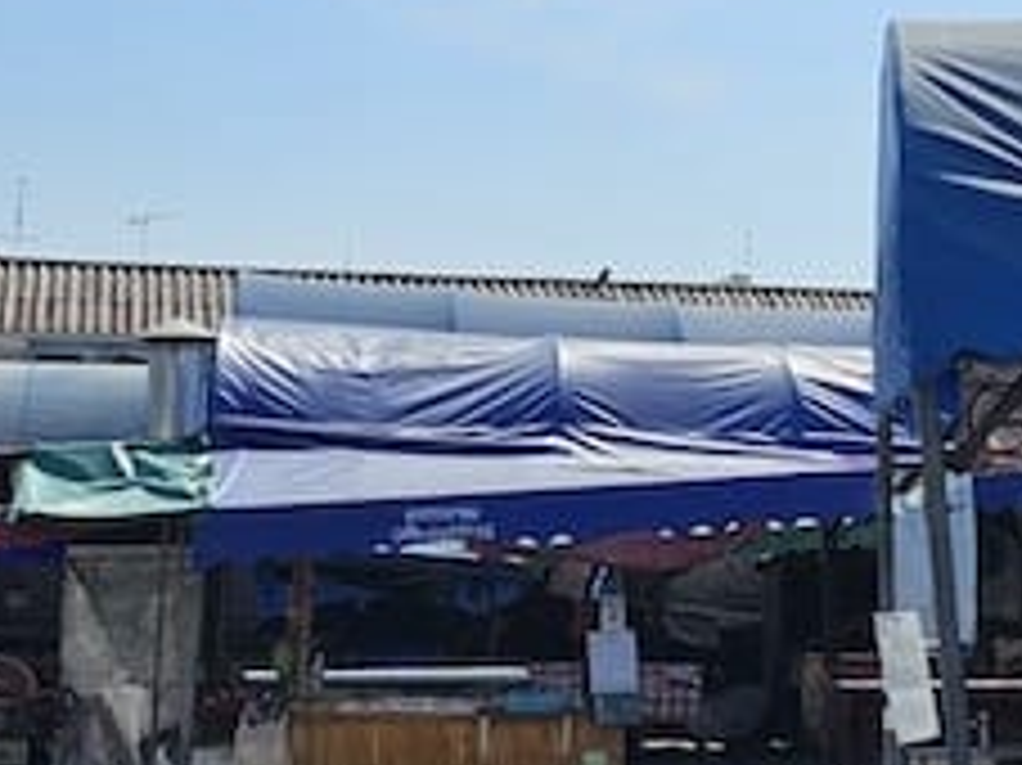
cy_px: 279
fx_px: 2390
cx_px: 833
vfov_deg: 18.2
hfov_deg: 23.7
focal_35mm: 81
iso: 10
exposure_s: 1/1571
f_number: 1.7
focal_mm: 6.3
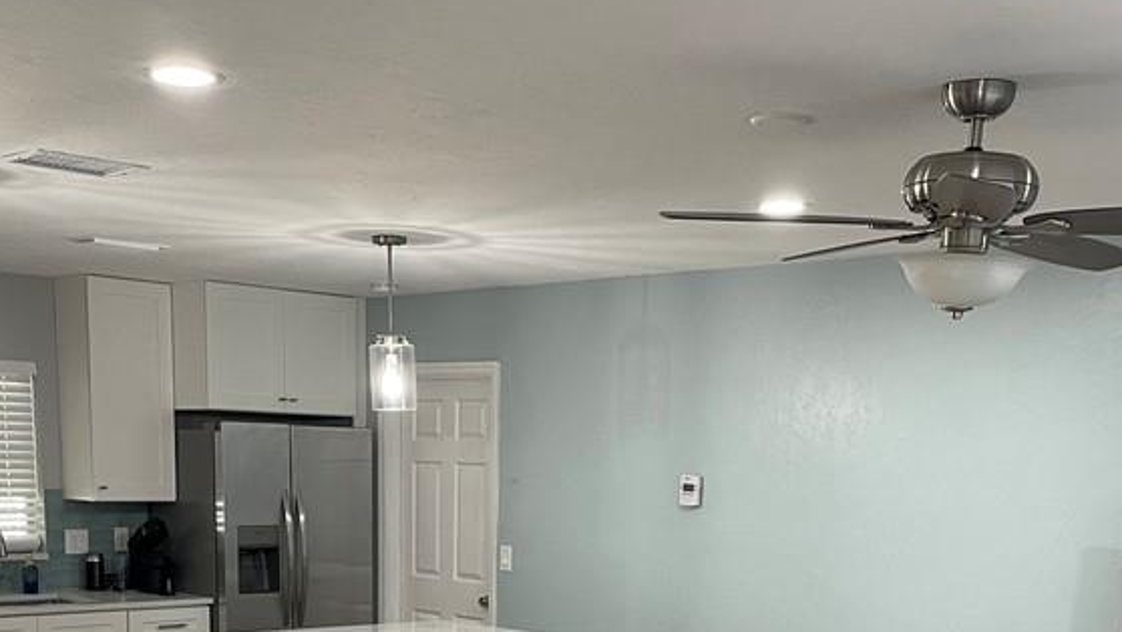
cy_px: 747
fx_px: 1547
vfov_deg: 21.5
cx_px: 545
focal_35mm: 52
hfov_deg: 39.9
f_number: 1.6
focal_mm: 4.2
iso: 125
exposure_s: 1/60
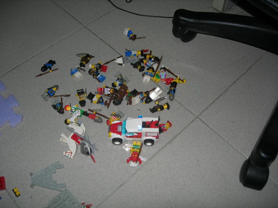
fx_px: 305
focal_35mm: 38
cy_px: 104
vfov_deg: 37.7
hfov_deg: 49.0
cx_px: 139
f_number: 2.8
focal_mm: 7.8
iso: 64
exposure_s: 1/60.1
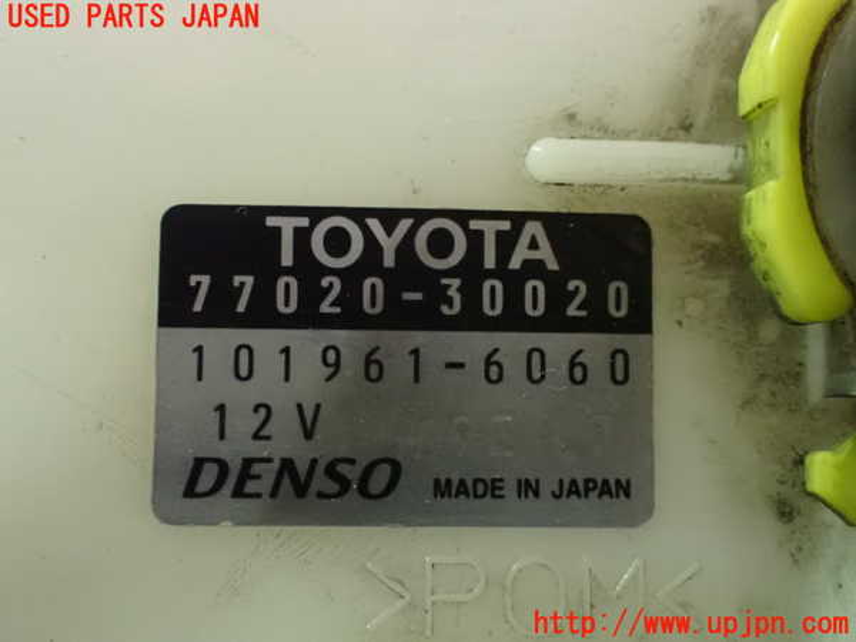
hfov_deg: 42.9
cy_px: 321
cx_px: 428
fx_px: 1088
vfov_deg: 32.9
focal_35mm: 44
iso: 1600
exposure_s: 1/40
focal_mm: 7.84
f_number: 2.9
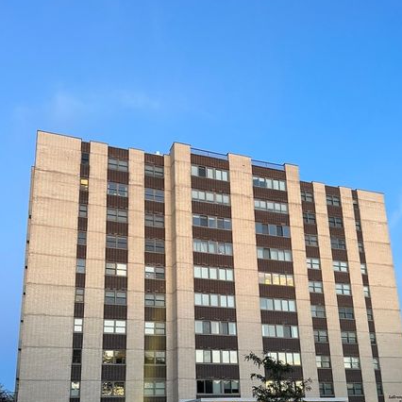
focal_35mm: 36
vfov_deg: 44.8
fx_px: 473
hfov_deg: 46.0
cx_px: 204
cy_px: 291
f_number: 1.5
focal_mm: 5.7
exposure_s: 1/60
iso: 200
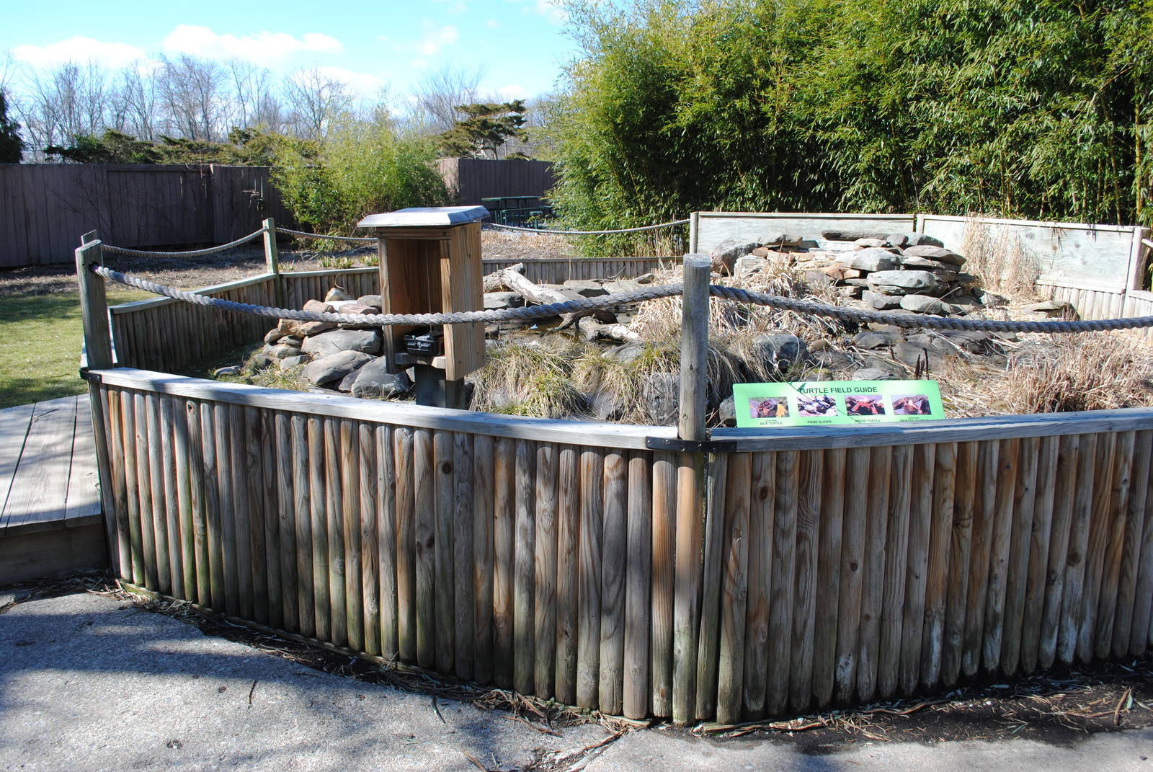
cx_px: 576
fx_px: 866
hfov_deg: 67.3
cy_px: 386
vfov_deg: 48.0
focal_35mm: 27
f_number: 6.3
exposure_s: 1/160
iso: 100
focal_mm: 18
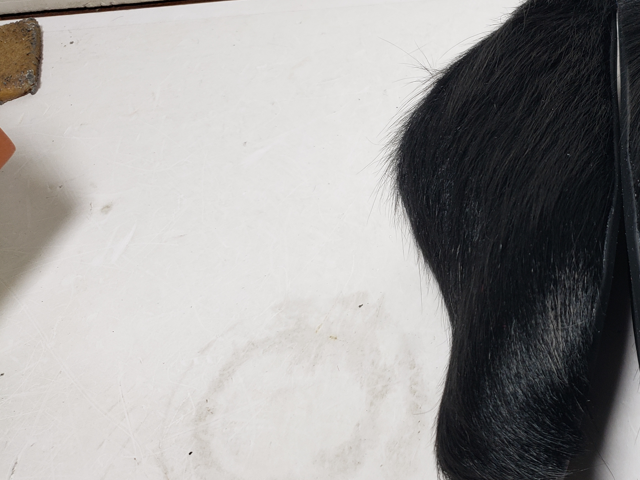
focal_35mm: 45
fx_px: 832
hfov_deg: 39.7
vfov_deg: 32.0
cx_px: 547
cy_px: 166
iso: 50
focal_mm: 4.3
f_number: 1.5
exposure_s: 1/384
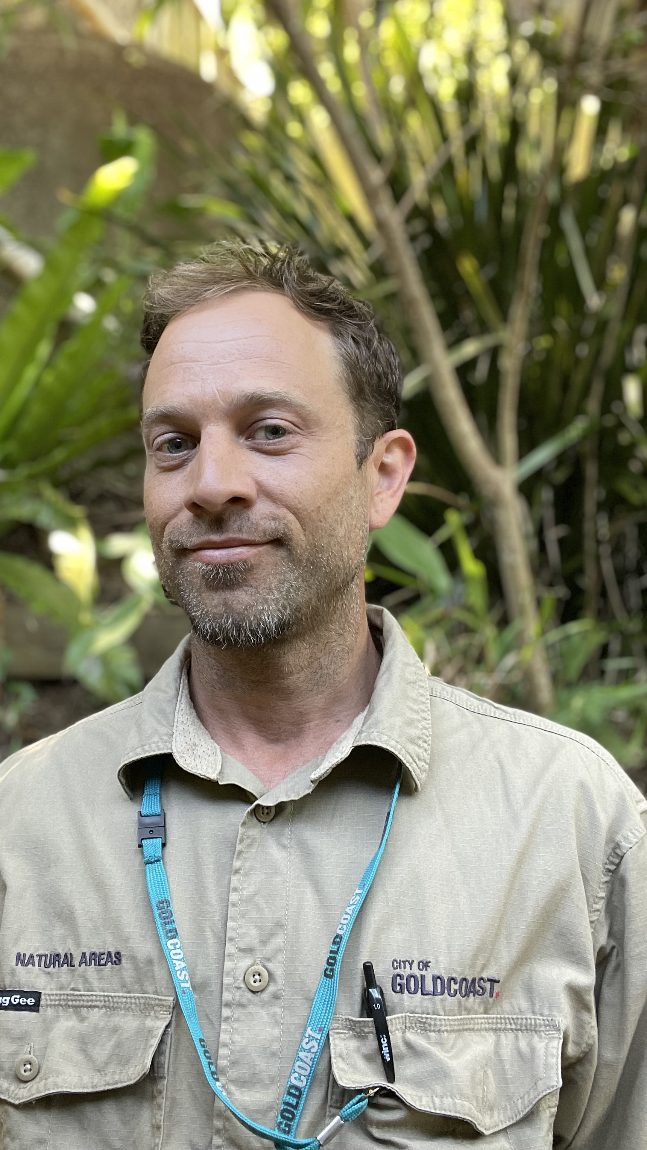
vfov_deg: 59.5
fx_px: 1007
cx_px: 263
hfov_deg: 35.5
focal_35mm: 33
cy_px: 570
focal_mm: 2.71
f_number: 2.2
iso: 125
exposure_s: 1/60
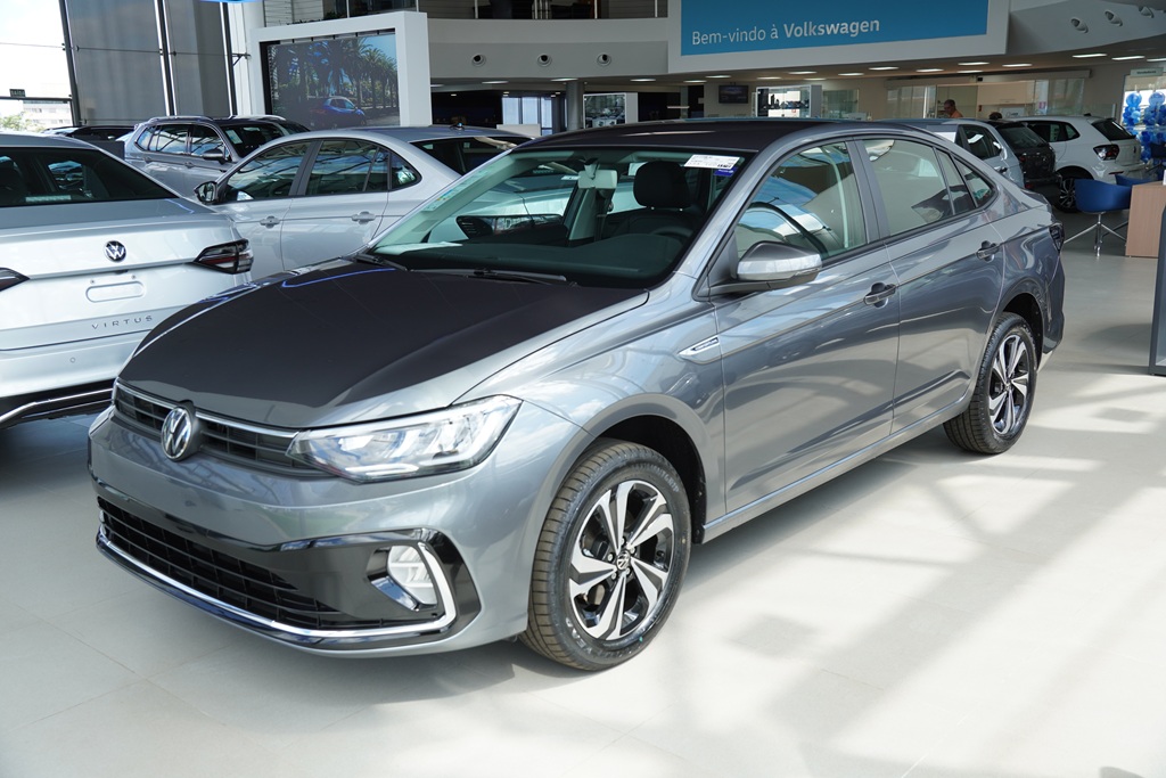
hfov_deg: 55.1
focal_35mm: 34
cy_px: 389
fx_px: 1117
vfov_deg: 38.4
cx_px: 583
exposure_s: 1/160
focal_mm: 23
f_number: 4
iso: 100
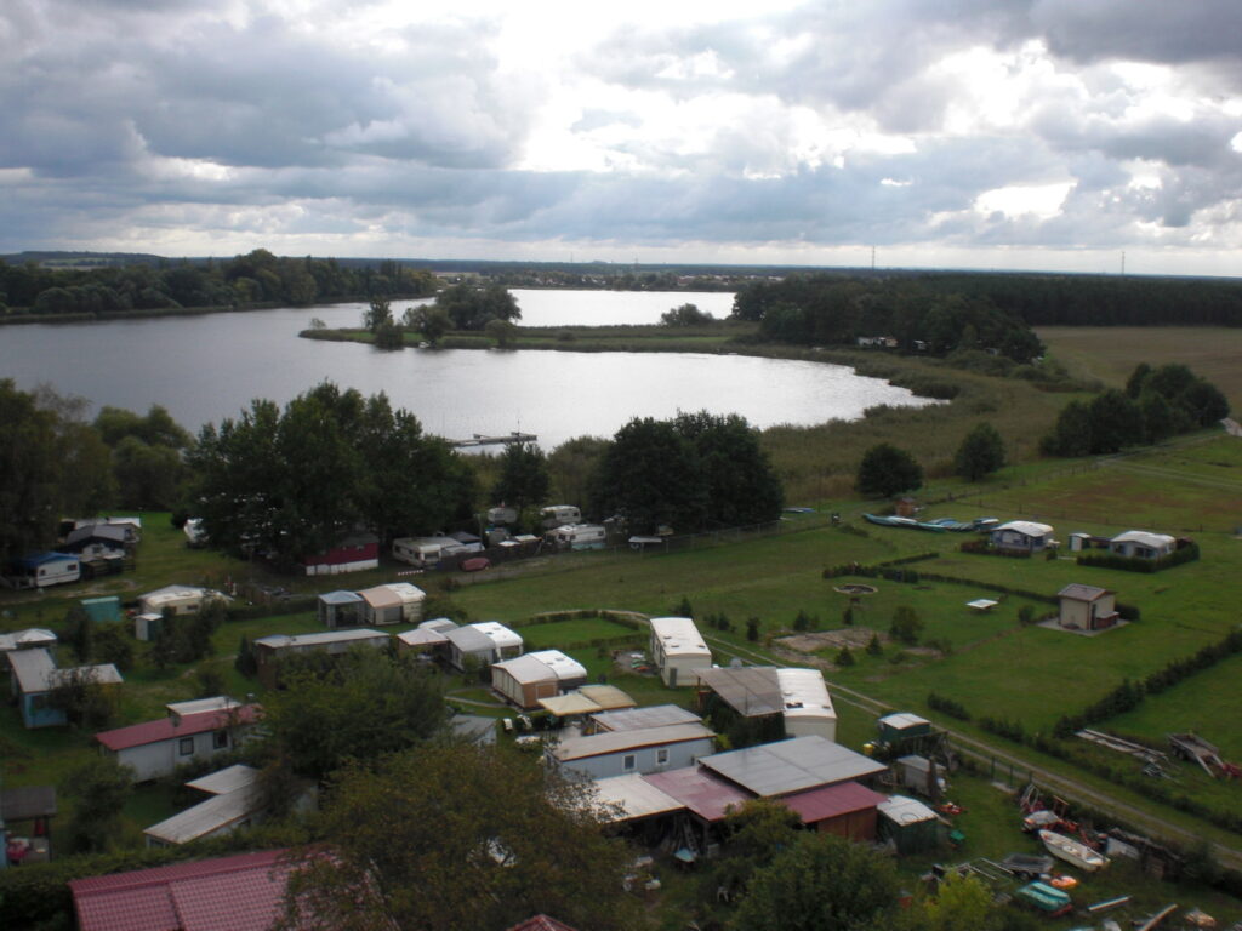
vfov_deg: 37.7
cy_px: 466
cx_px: 621
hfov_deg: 49.0
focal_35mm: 38
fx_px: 1363
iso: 64
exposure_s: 1/250
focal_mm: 6.3
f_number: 5.6
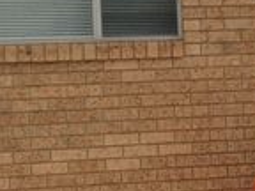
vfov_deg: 10.8
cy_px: 88
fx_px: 1009
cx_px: 273
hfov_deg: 14.1
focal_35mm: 137
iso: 32
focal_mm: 3.3
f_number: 2.4
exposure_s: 1/840
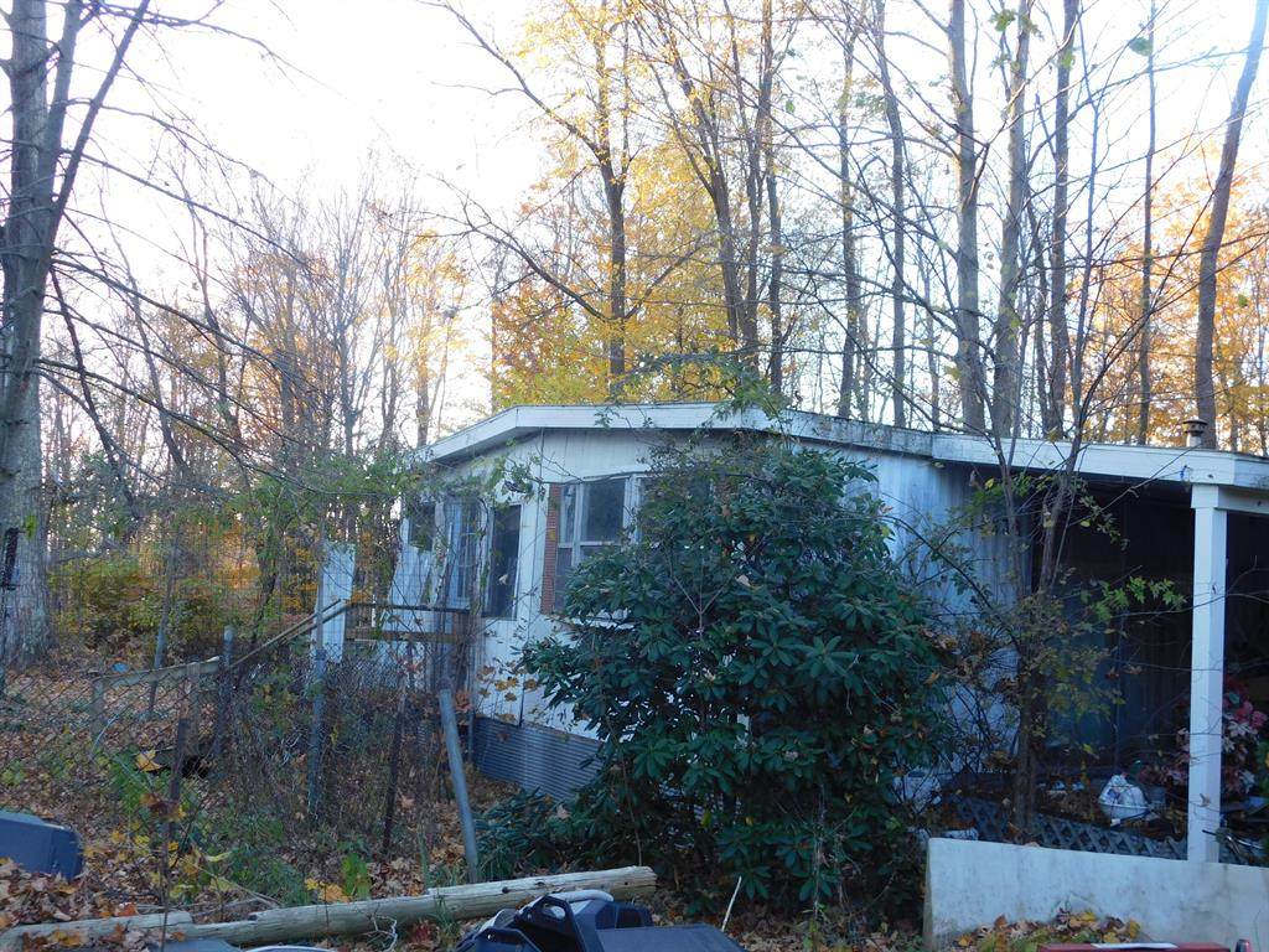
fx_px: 1466
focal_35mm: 40
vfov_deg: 36.0
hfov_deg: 46.8
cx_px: 634
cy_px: 476
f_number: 3.6
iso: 125
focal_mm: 7.1
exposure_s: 1/40
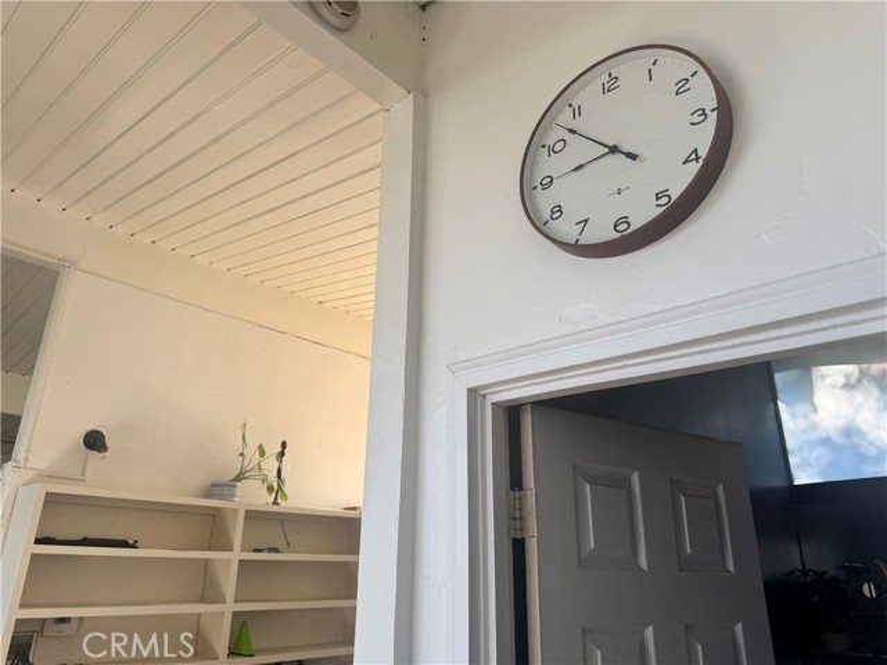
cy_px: 332
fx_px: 615
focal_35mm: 24
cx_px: 444
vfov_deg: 56.8
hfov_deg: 71.6
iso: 80
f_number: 1.78
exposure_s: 1/358
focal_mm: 6.76
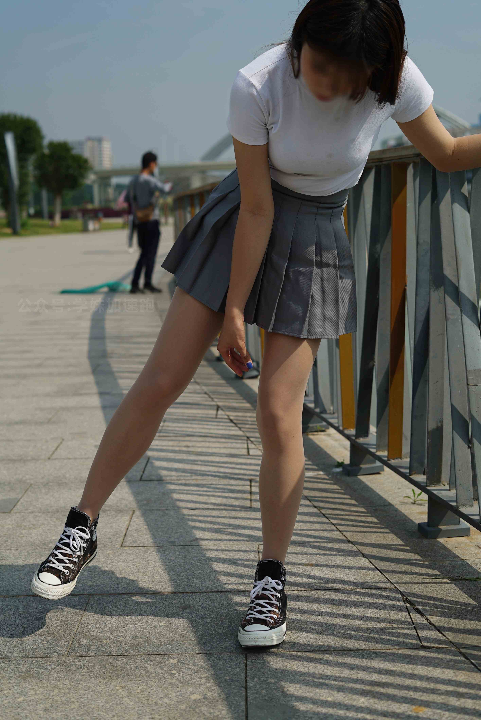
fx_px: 1001
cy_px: 360
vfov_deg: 39.6
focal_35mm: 50
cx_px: 240
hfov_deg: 27.0
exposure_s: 1/1250
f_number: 4
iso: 50
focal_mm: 50
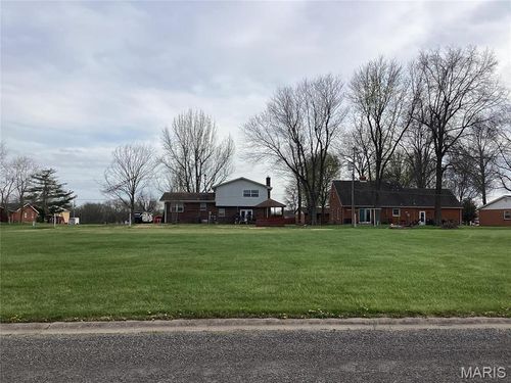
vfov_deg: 45.4
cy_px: 192
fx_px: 458
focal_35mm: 31
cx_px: 256
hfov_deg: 58.4
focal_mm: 3.3
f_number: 2.4
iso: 25
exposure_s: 1/1045
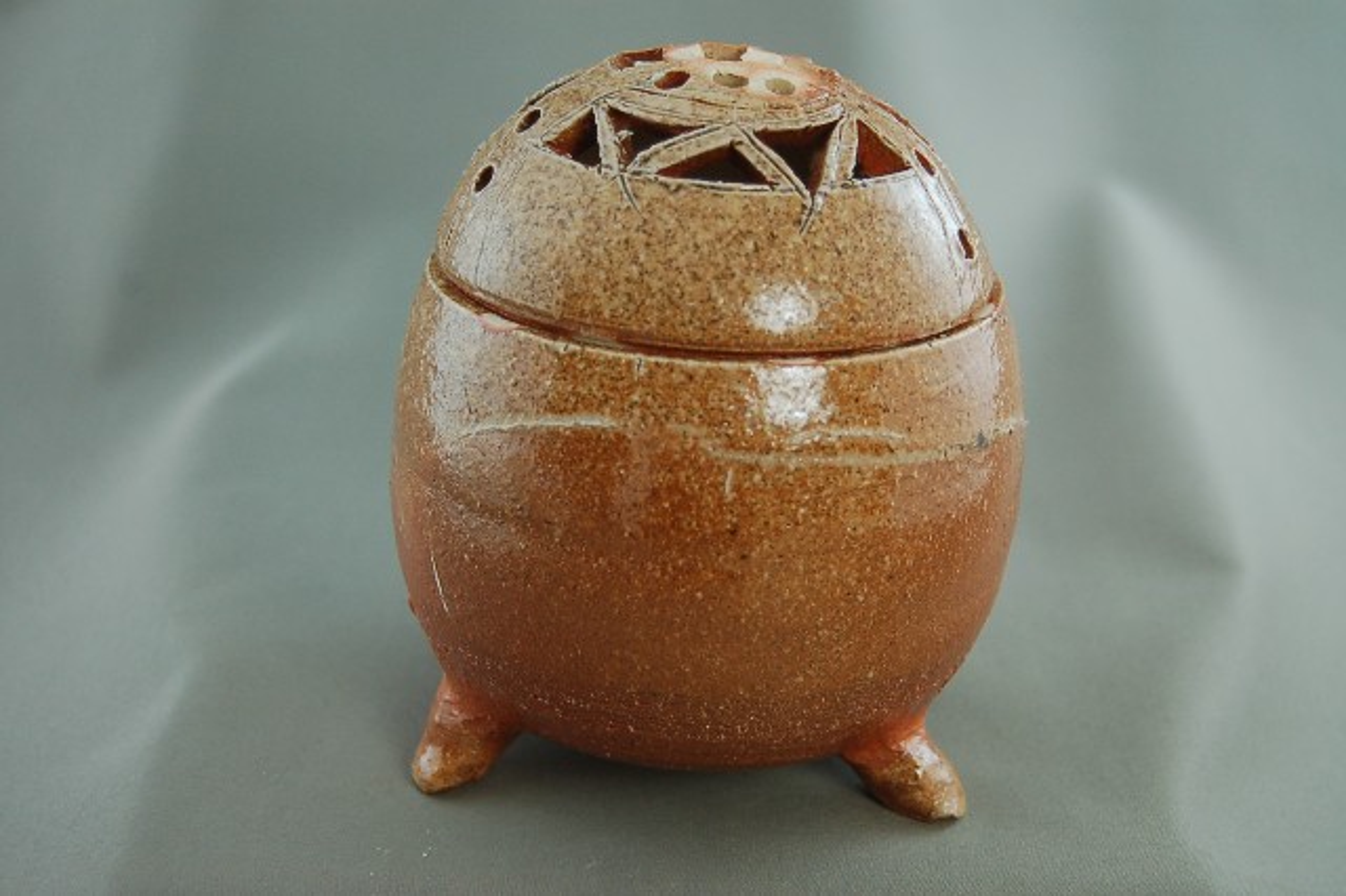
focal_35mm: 52
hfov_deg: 37.9
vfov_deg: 25.7
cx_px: 673
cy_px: 448
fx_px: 1962
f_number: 4.8
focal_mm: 35
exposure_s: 1/30
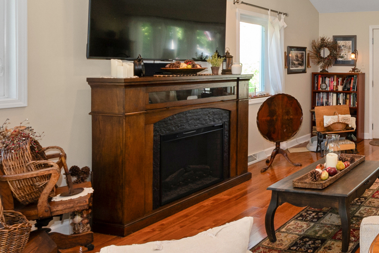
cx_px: 378
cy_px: 57
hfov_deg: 45.9
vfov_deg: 36.8
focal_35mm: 35
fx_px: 369
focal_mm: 10
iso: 250
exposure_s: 1/10
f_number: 7.1
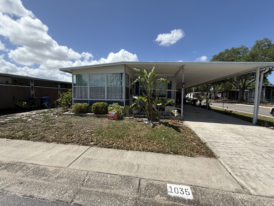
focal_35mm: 14
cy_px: 103
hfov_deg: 102.1
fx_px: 111
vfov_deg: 85.7
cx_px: 137
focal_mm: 2.22
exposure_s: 1/2165
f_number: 2.2
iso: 64
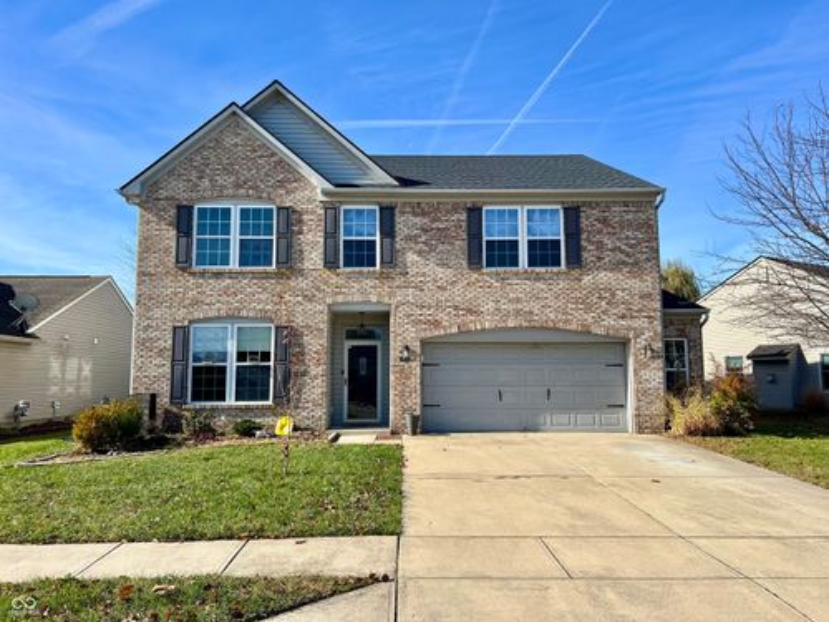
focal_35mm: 26
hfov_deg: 67.3
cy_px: 311
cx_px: 414
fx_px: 623
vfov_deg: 53.1
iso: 50
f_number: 1.5
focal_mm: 5.7
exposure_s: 1/3831
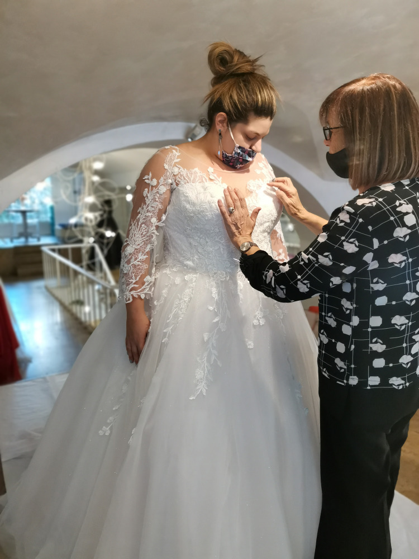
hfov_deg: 53.1
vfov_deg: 67.3
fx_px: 420
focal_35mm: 26
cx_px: 210
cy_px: 280
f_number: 1.4
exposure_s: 1/100
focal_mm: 4.7
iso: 200
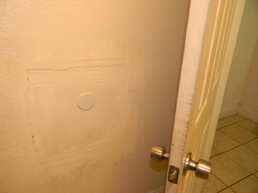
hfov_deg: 63.4
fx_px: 209
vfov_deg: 49.7
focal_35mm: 28
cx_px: 129
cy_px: 96
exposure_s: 1/30
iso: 382
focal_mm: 5
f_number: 3.5
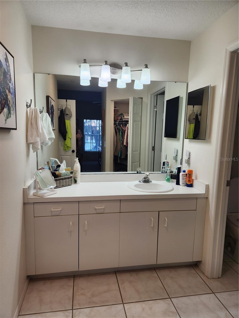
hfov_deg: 58.9
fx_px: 212
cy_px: 159
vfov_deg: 73.9
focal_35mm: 23
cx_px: 120
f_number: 1.8
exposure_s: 1/120
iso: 32
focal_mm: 5.4
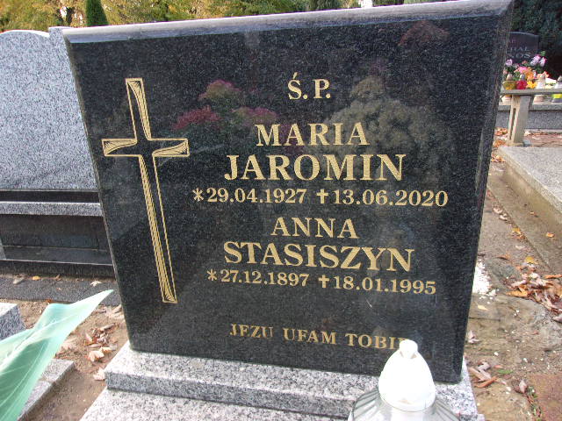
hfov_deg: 65.3
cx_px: 281
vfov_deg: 51.4
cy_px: 210
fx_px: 438
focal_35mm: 27
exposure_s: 1/34
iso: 89
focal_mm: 4.9
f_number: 3
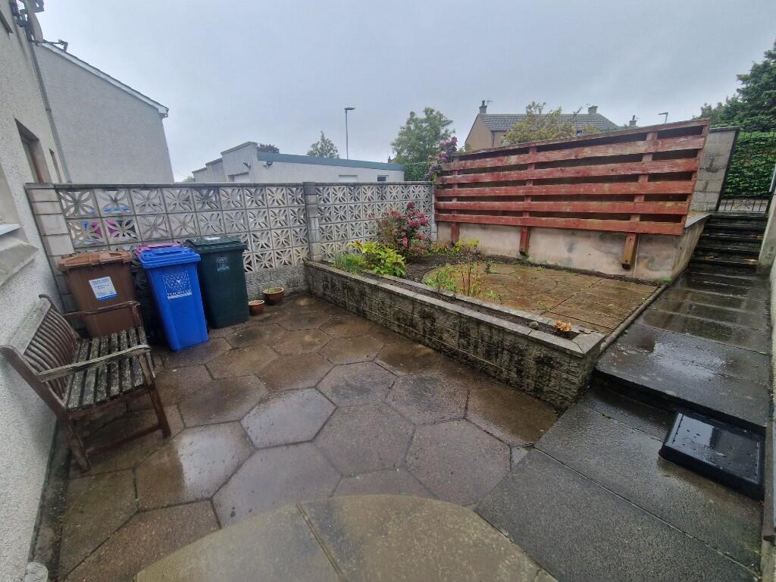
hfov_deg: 106.2
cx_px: 388
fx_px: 291
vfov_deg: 89.9
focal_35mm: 13
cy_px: 291
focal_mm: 2.2
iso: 50
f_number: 2.2
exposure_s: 1/217
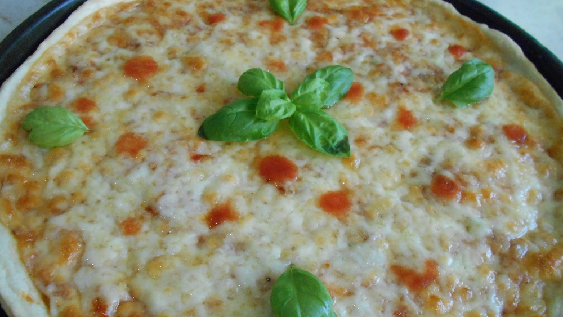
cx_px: 275
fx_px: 433
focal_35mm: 29
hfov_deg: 66.0
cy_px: 178
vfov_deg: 40.1
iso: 800
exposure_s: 1/160
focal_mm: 4.6
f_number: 3.2
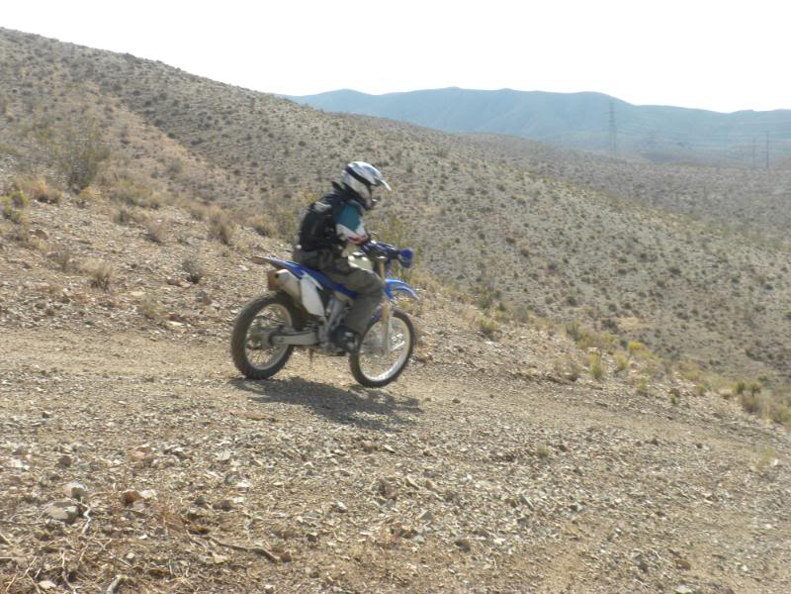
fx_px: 1188
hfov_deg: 36.8
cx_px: 396
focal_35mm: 52
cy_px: 297
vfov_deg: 28.0
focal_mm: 9.1
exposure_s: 1/85.8
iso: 90
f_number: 11
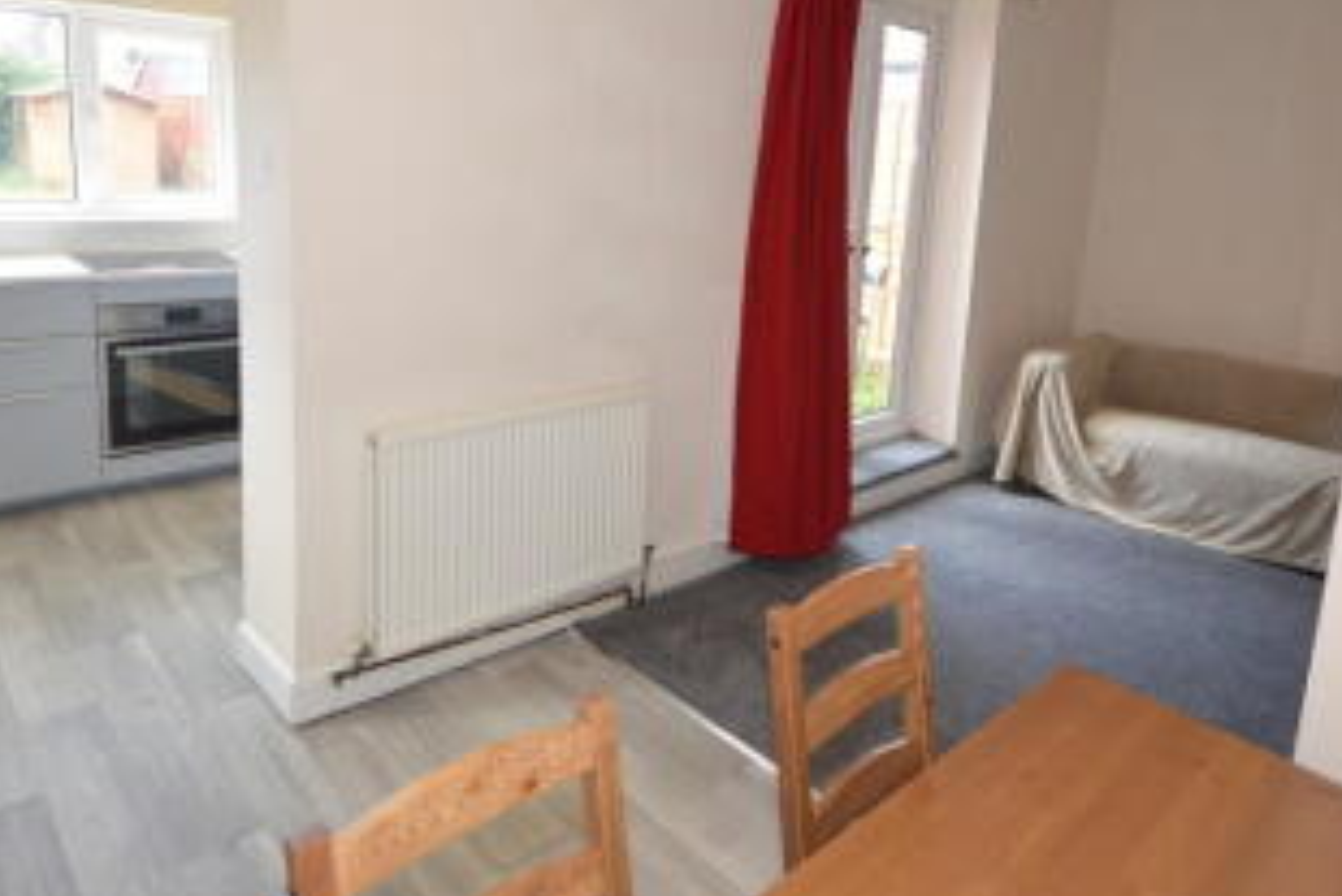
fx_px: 858
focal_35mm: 23
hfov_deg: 76.1
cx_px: 662
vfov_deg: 54.0
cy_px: 297
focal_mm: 10
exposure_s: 1/80
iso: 400
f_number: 4.5
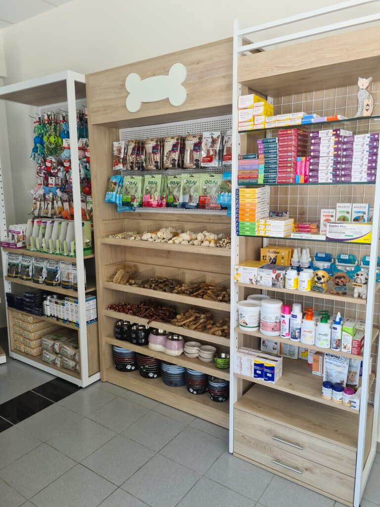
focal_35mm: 26
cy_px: 254
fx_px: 381
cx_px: 190
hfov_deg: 53.1
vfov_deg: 67.3
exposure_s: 1/178
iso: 50
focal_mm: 5.4
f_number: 1.8
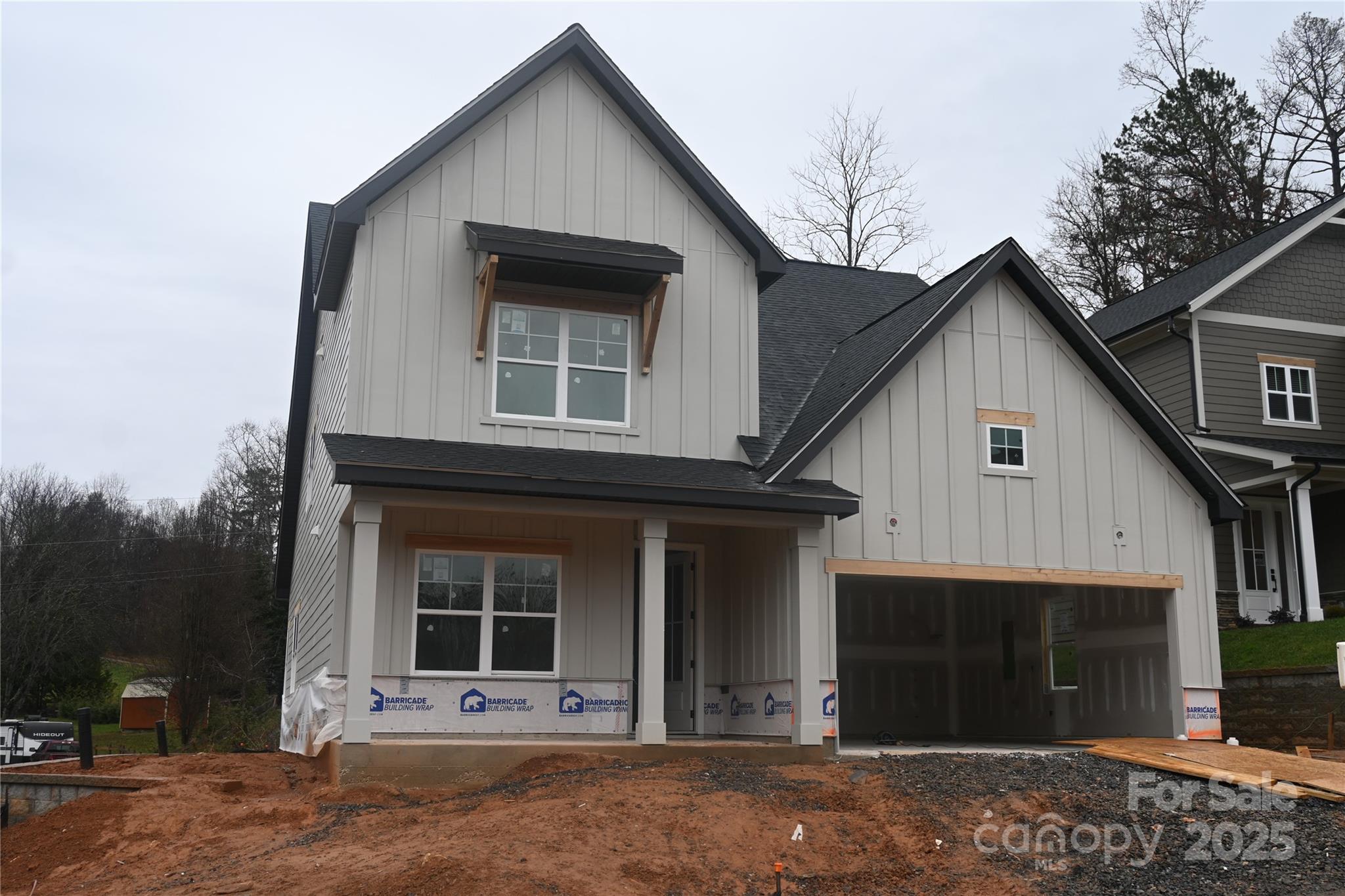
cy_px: 448
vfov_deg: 38.4
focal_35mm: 34
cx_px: 672
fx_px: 1289
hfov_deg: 55.1
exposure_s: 1/200
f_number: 5
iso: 100
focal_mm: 23
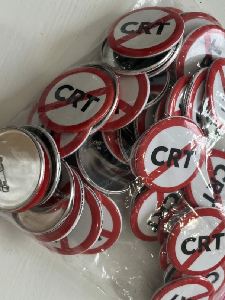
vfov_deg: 55.3
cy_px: 160
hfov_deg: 42.7
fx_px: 286
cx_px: 134
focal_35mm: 33
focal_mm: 5.1
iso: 32
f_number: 1.6
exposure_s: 1/121
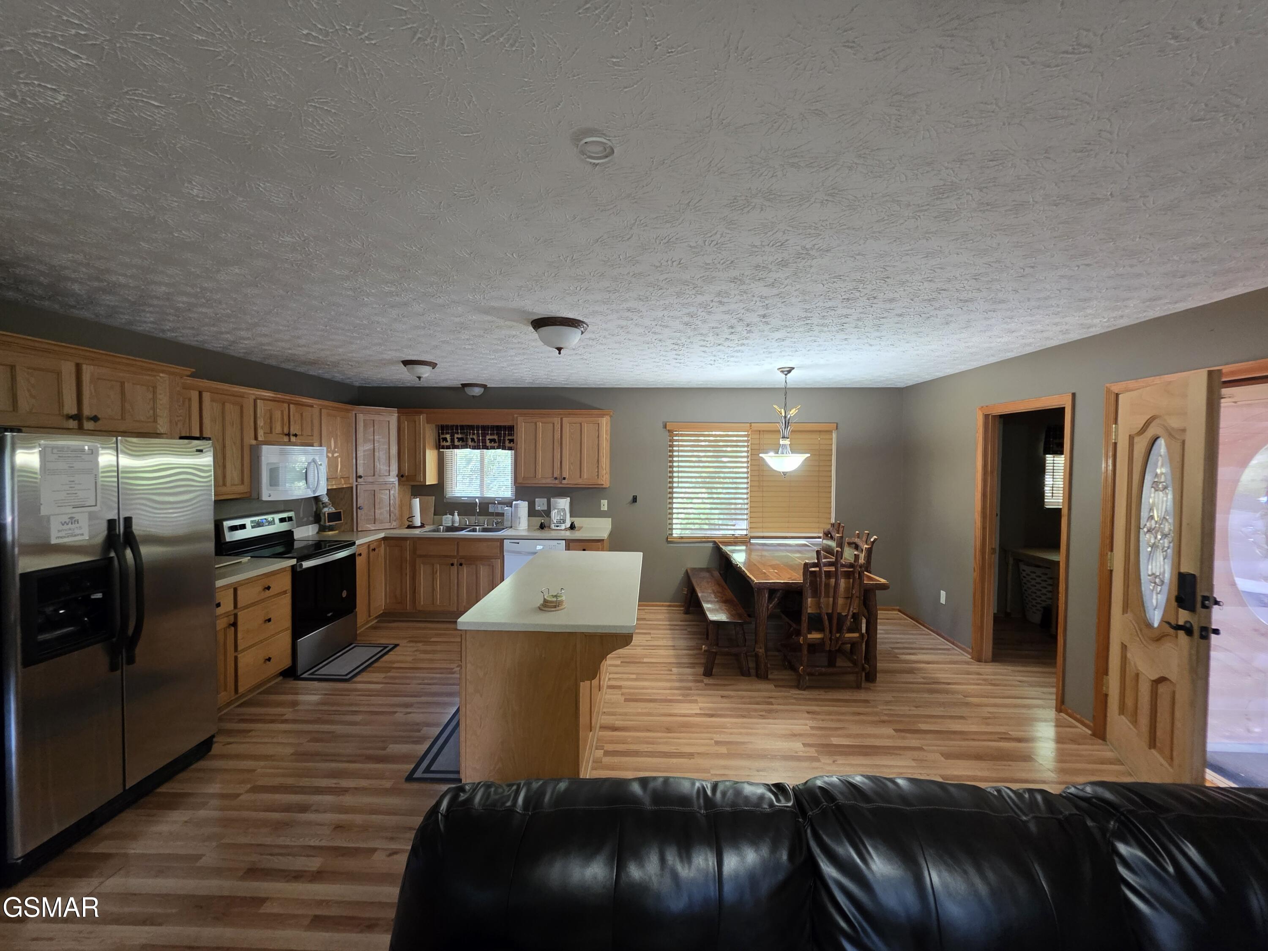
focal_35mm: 13
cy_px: 476
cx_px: 634
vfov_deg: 89.9
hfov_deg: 106.2
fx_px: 476
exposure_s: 1/60
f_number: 1.9
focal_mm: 2.2
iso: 500
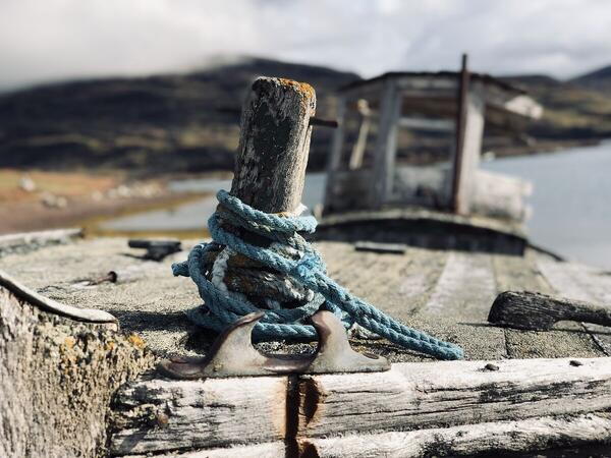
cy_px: 229
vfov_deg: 28.0
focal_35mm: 52
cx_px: 306
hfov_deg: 36.8
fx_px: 918
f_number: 2.4
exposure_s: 1/1043
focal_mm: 6
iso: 16
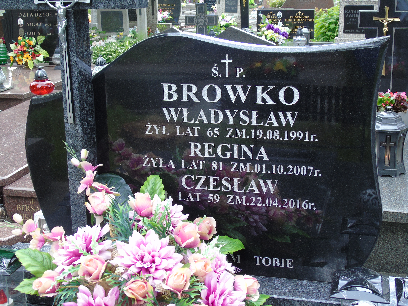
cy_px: 153
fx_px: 636
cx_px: 204
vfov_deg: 27.0
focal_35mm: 54
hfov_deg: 35.5
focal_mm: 9.6
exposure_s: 1/40
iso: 80
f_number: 4.3
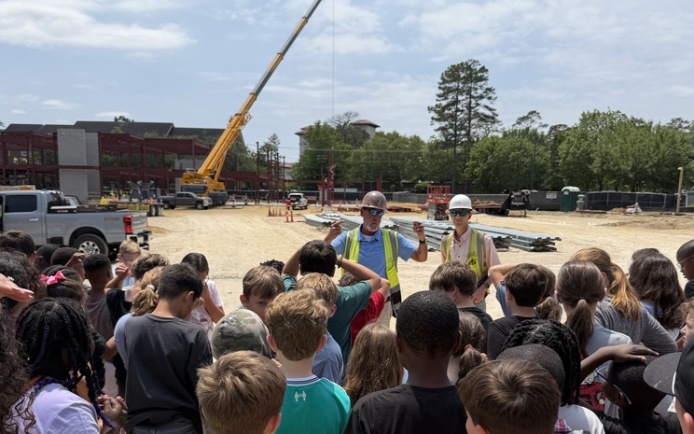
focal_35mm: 35
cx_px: 355
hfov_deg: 55.3
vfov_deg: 35.7
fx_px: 662
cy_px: 309
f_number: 1.78
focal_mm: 6.76
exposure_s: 1/5319
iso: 80
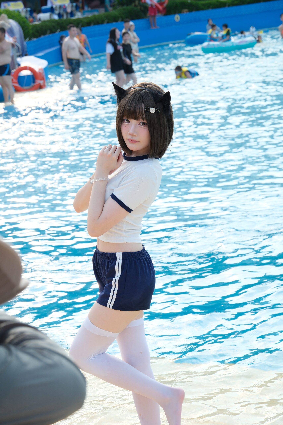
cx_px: 142
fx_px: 978
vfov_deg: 24.5
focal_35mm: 83
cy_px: 212
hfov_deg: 16.5
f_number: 5
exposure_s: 1/400
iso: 400
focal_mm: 55.1
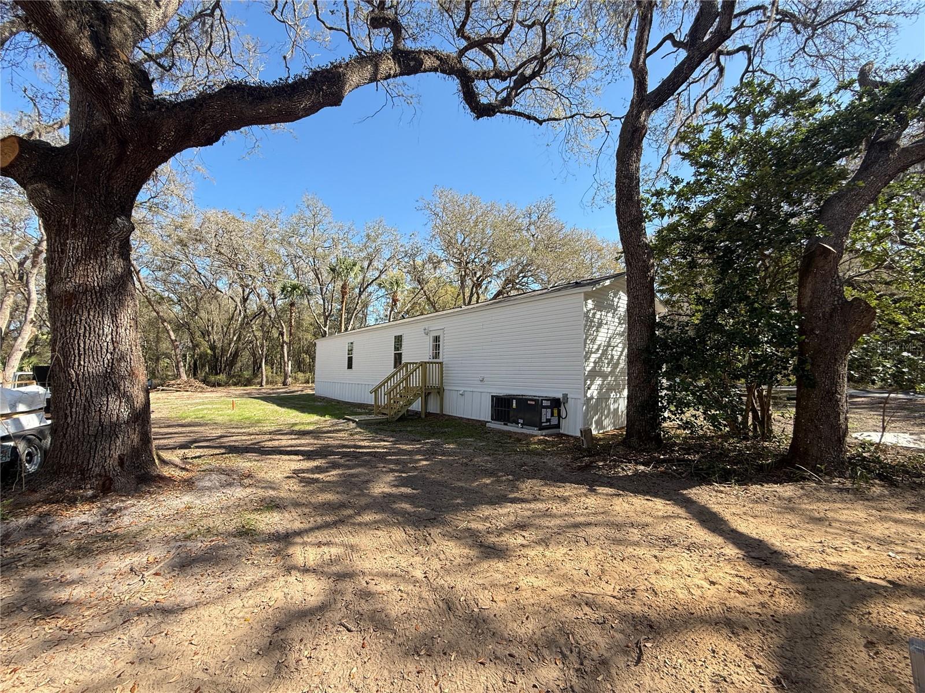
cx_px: 462
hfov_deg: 102.1
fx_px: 374
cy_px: 346
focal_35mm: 14
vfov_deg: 85.7
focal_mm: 2.22
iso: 50
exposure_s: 1/549
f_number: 2.2
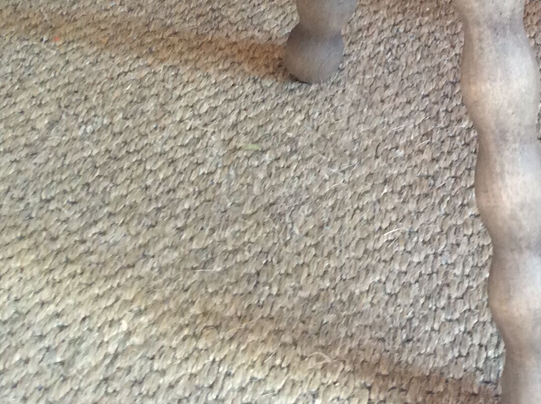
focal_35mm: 78
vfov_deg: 18.3
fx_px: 1217
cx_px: 585
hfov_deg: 23.6
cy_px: -12
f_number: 2.4
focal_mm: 3.3
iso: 64
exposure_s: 1/25
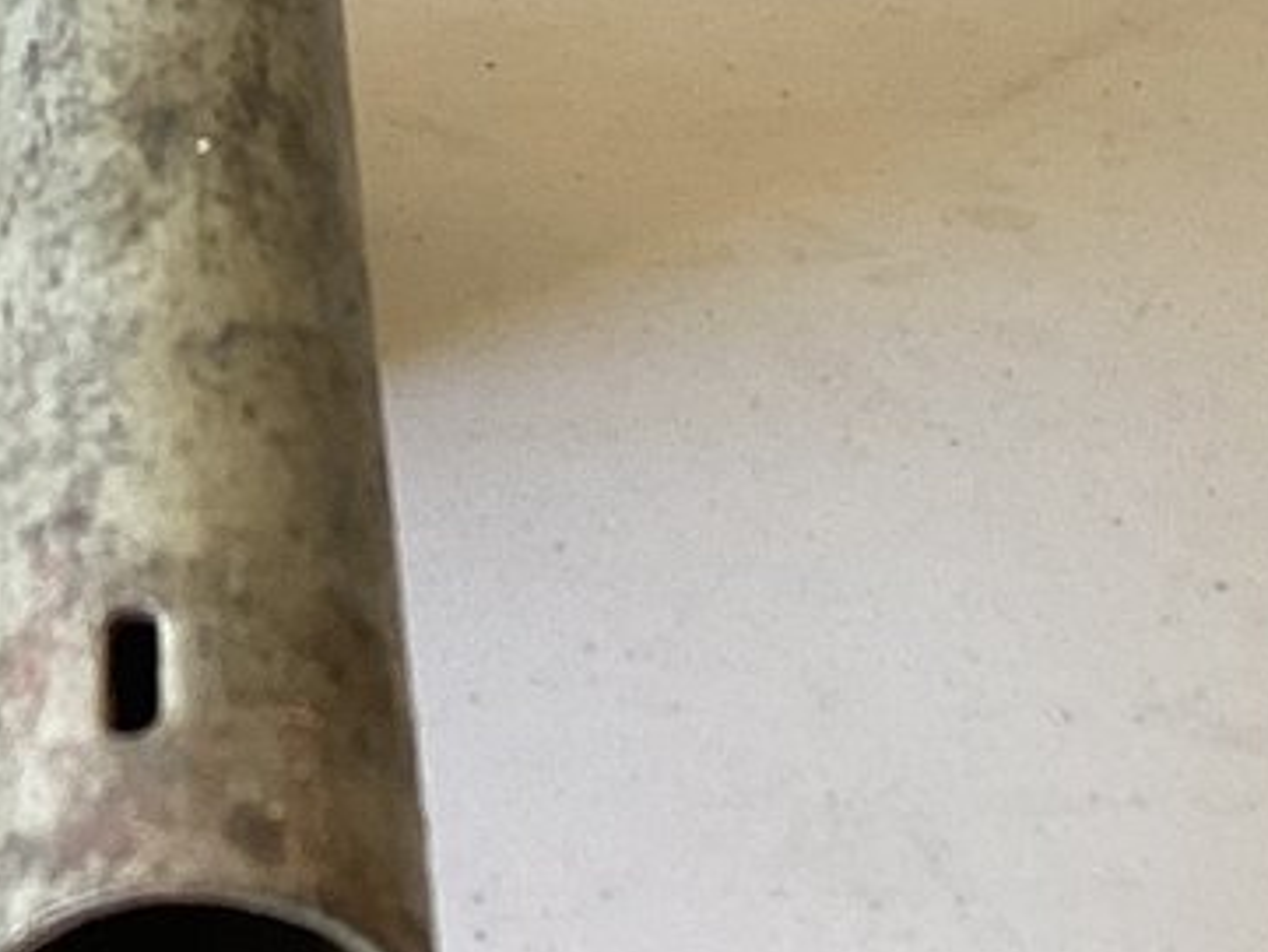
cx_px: -522
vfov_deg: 10.7
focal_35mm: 130
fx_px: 4764
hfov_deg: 14.3
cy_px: -736
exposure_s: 1/50
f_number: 2.4
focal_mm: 3.3
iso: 50
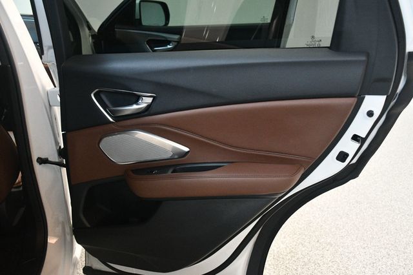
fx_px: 390
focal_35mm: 34
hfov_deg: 55.8
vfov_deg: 38.8
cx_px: 206
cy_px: 138
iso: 3200
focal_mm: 23
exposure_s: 1/80
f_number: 3.8
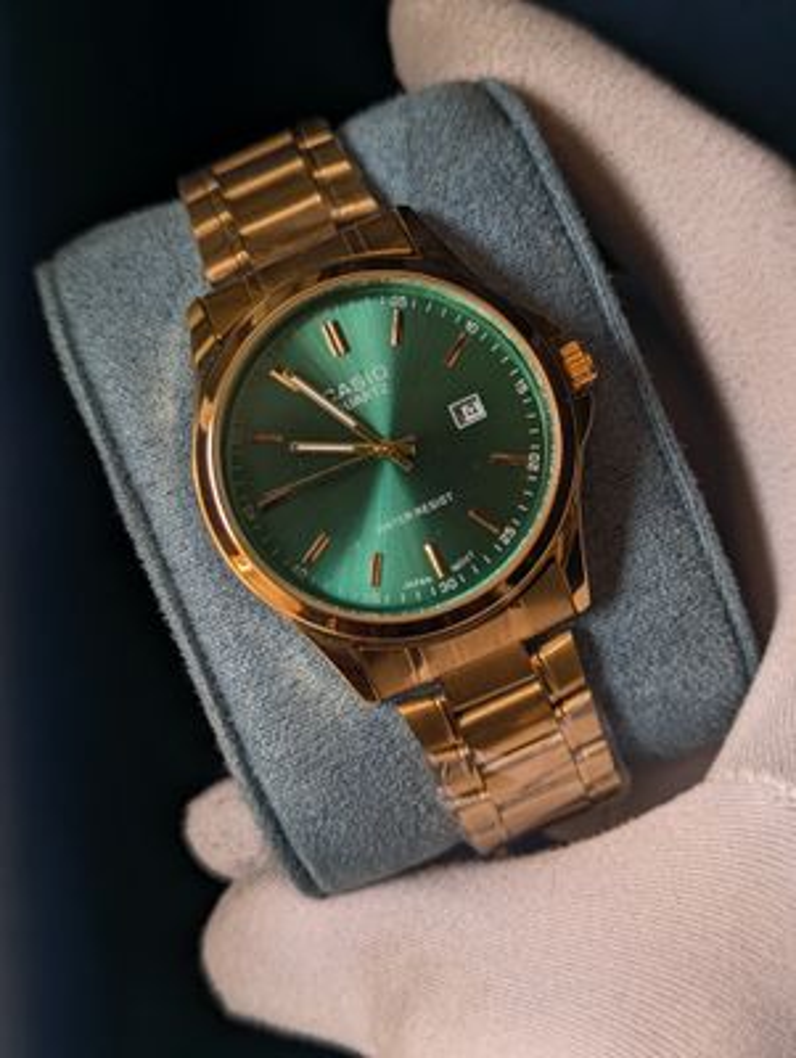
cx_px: 398
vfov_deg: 39.6
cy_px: 529
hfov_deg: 30.3
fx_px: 1469
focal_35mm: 48
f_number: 1.85
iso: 47
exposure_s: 1/150
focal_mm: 6.81
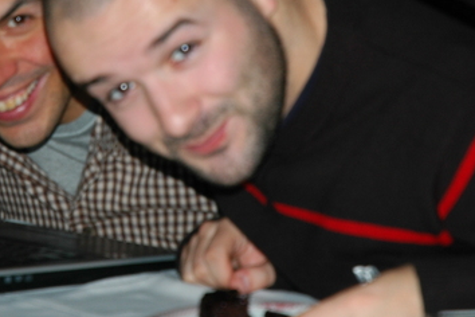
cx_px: 207
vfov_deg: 5.8
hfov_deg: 8.7
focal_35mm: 237
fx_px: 3127
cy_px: 81
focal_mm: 70
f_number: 4.5
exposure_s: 1/60
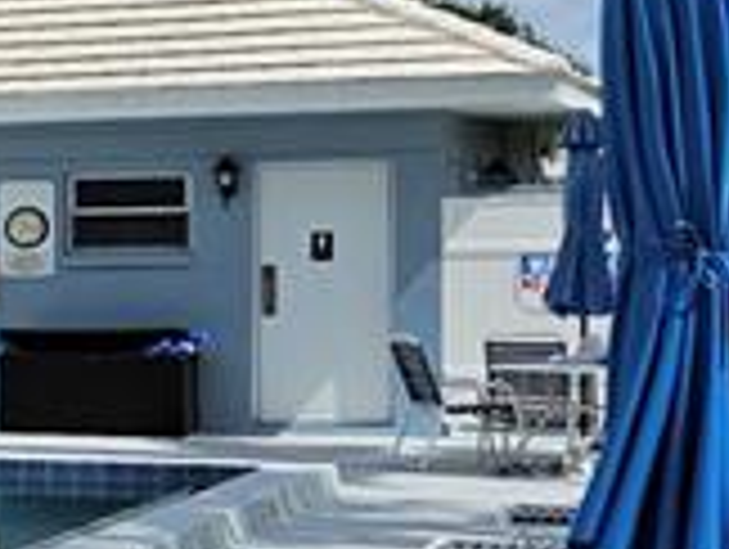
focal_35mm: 145
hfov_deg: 10.7
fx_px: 3058
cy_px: 292
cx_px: -1251
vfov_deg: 10.3
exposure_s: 1/4554
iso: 25
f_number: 1.8
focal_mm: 5.4
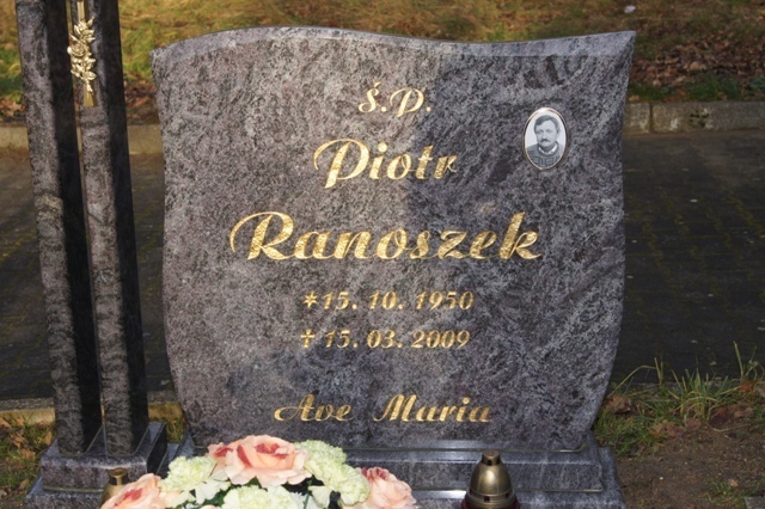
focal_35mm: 60
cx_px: 382
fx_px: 1274
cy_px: 254
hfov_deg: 33.4
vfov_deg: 22.6
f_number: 8
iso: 200
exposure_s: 1/160
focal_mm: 40
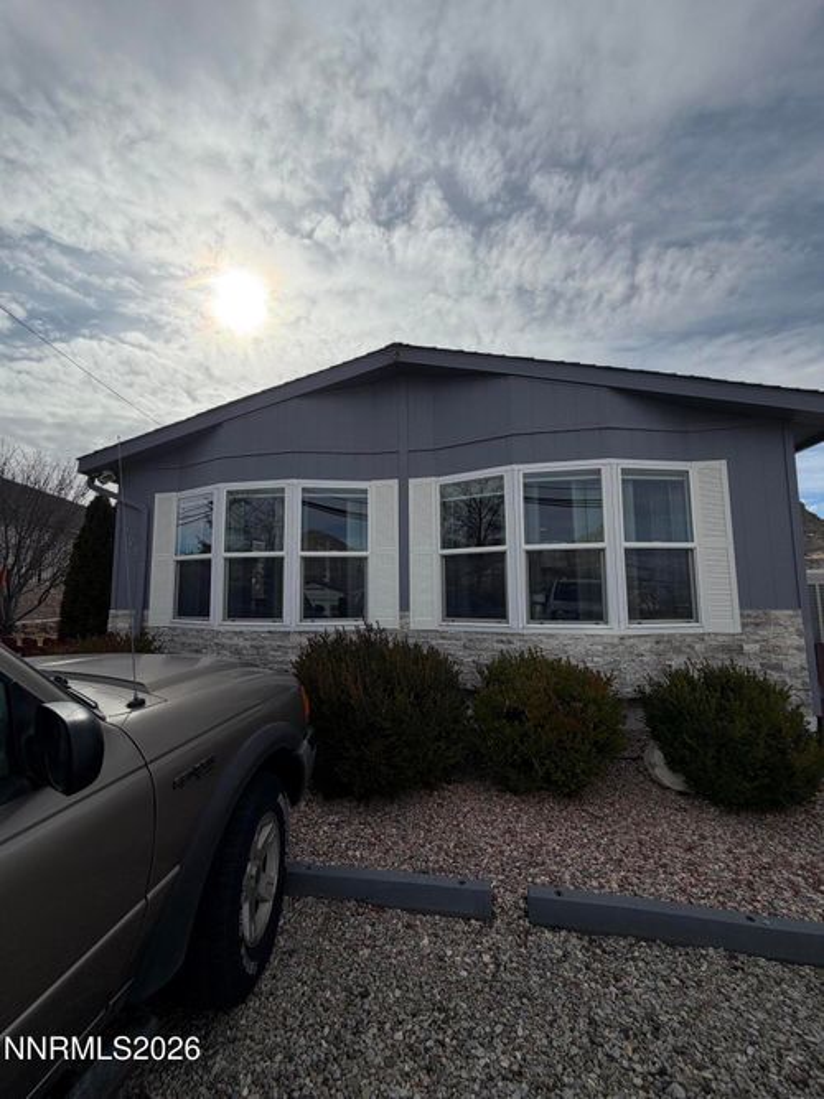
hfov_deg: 85.7
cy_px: 550
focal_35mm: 14
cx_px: 412
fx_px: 444
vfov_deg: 102.1
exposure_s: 1/2320
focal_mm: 2.22
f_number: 2.2
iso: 25
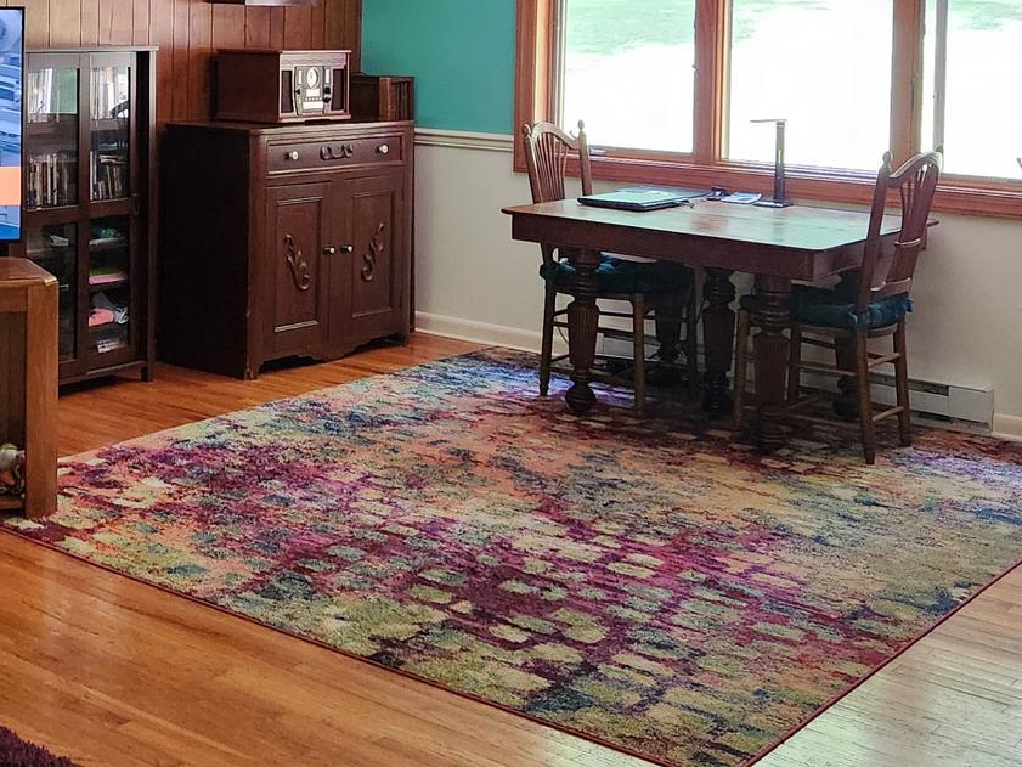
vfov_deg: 25.1
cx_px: -9
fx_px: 1654
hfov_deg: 31.6
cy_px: 41
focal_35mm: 56
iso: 800
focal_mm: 5.4
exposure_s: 1/120
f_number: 1.8
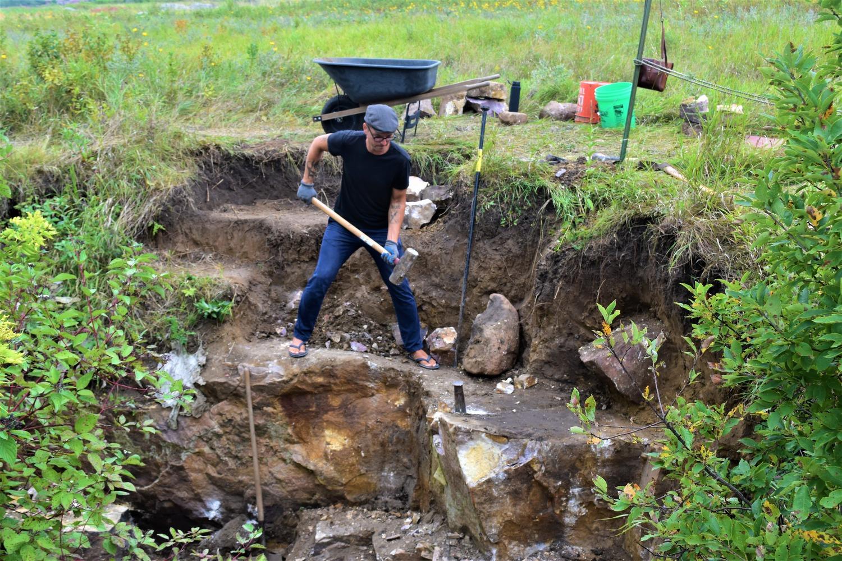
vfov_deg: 33.0
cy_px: 280
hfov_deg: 47.9
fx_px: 947
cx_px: 421
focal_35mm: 40
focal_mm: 27
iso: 400
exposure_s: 1/160
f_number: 9
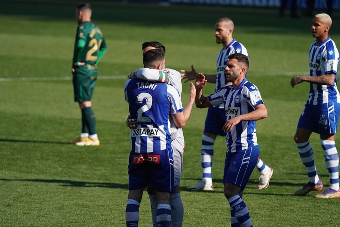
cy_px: 114
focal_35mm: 496
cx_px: 170
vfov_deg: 2.8
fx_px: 4684
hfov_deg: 4.2
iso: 1000
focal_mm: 496
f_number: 6.3
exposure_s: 1/4000
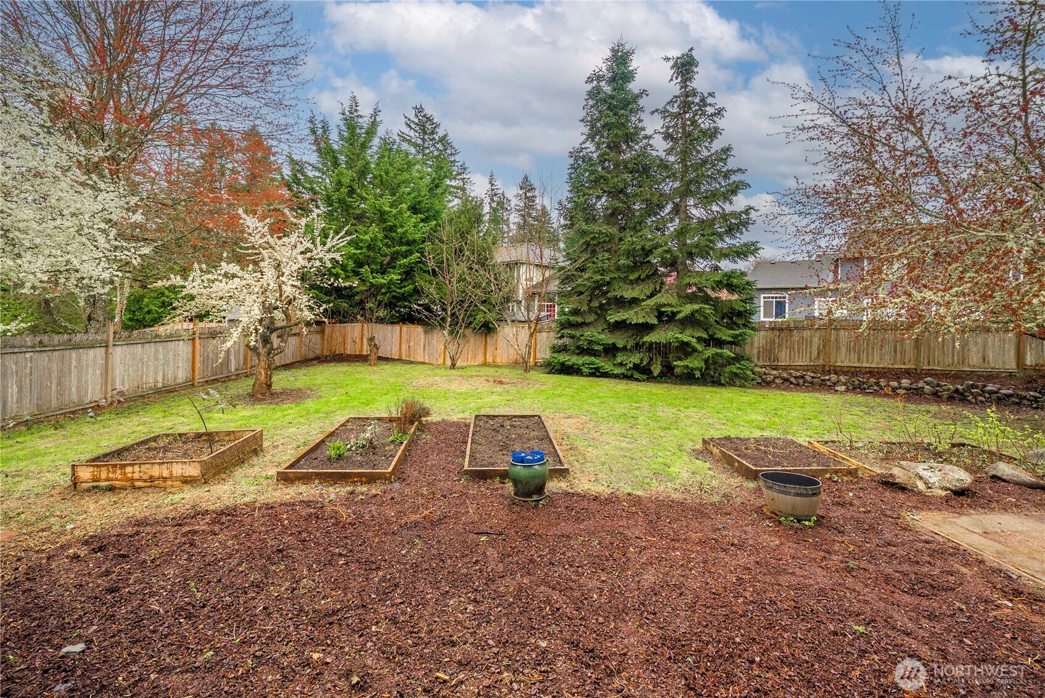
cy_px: 349
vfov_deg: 85.5
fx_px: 378
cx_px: 522
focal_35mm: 13
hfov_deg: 108.3
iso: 80
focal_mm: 13
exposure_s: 1/80
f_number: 7.1
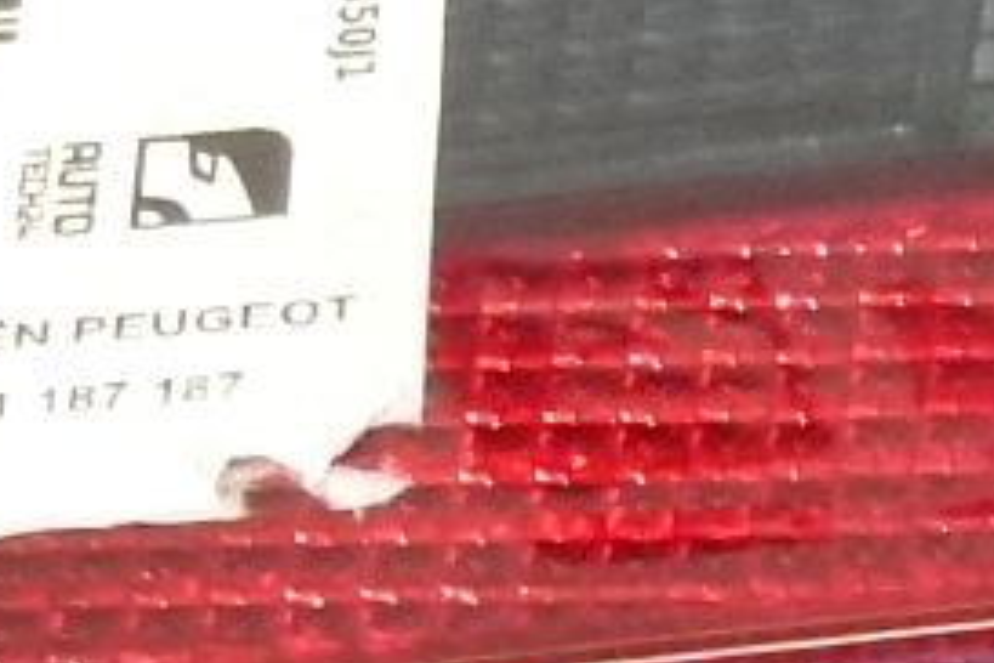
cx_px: 1285
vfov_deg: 4.6
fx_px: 8200
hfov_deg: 6.9
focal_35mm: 297
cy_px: 1268
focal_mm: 6.8
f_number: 3.8
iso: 400
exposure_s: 1/125
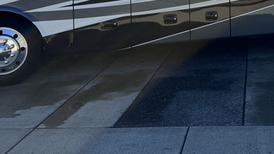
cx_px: 238
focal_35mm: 71
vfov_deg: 15.9
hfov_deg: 28.8
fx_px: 516
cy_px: -60
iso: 80
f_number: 1.78
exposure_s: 1/2506
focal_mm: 6.76
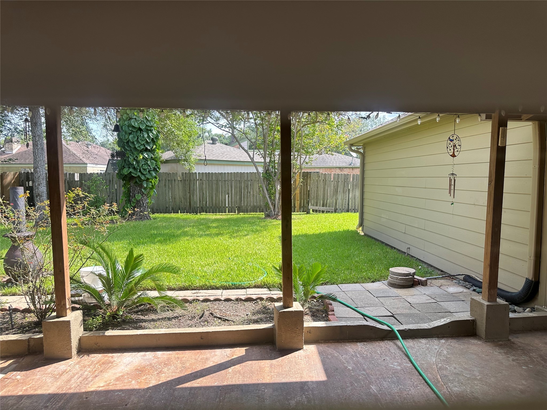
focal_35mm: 24
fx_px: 379
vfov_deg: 56.8
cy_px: 205
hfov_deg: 71.6
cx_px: 274
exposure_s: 1/704
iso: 80
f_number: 1.78
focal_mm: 6.86
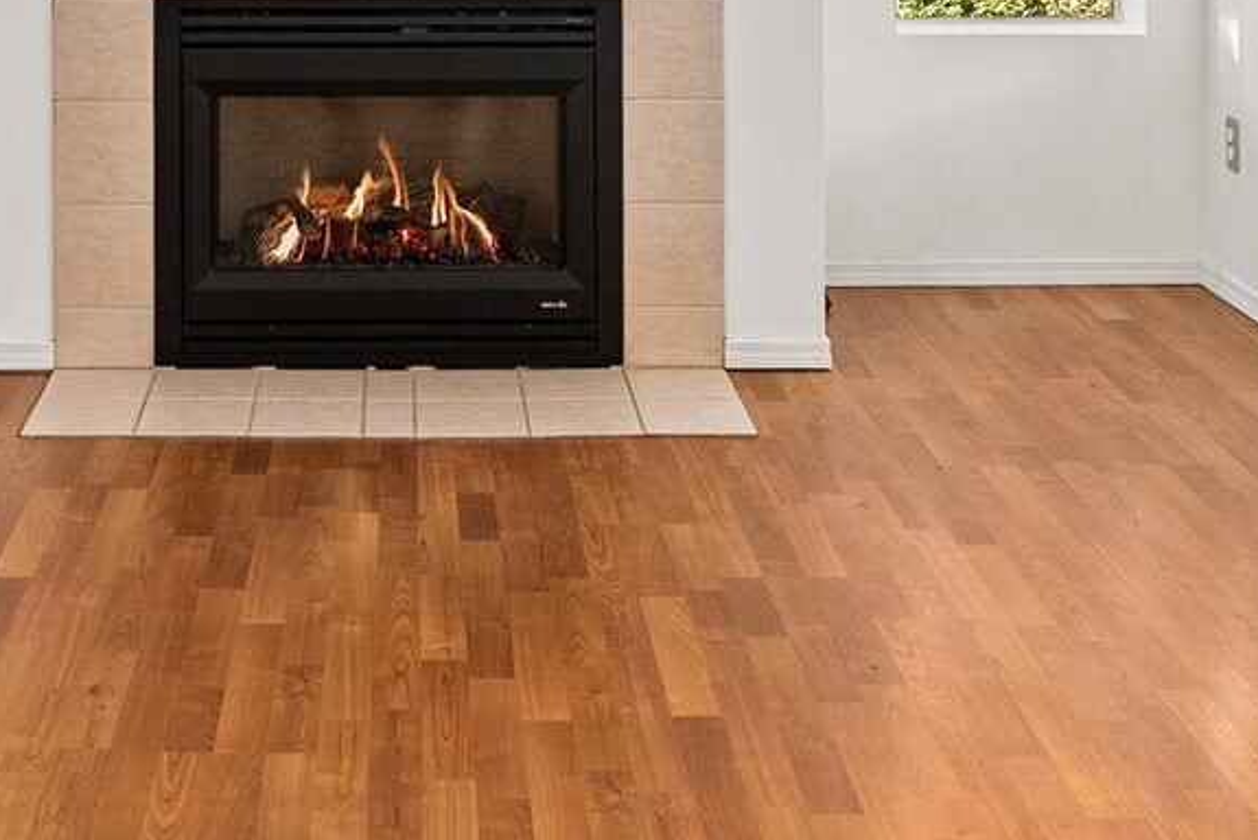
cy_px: -212
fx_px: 2063
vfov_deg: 21.2
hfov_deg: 33.5
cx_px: 373
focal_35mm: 59
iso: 1000
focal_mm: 20
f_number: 7.1
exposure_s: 1/6
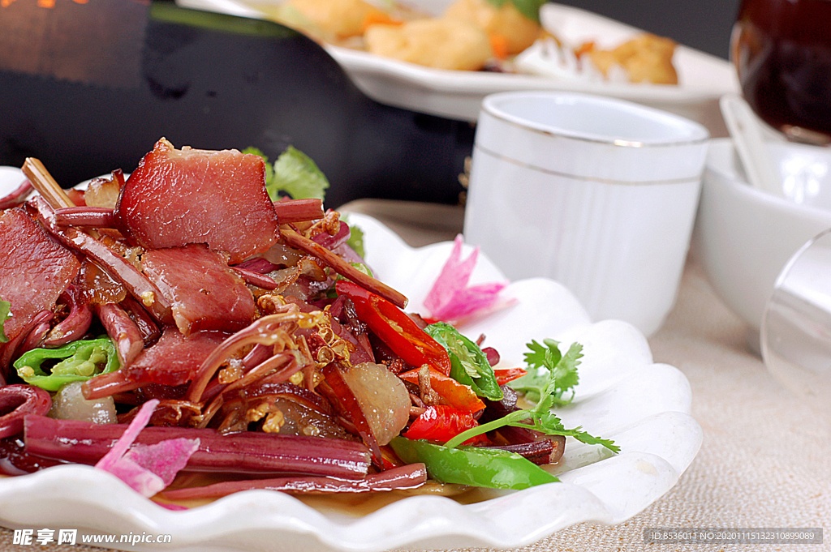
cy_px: 276
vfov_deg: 18.2
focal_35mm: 75
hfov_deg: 27.0
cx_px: 416
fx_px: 1730
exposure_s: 1/200
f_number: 8
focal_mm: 50
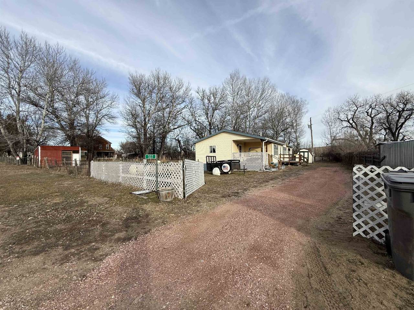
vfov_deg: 85.7
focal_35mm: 14
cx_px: 207
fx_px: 167
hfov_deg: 102.1
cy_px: 155
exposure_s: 1/1145
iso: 50
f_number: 2.2
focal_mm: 2.22
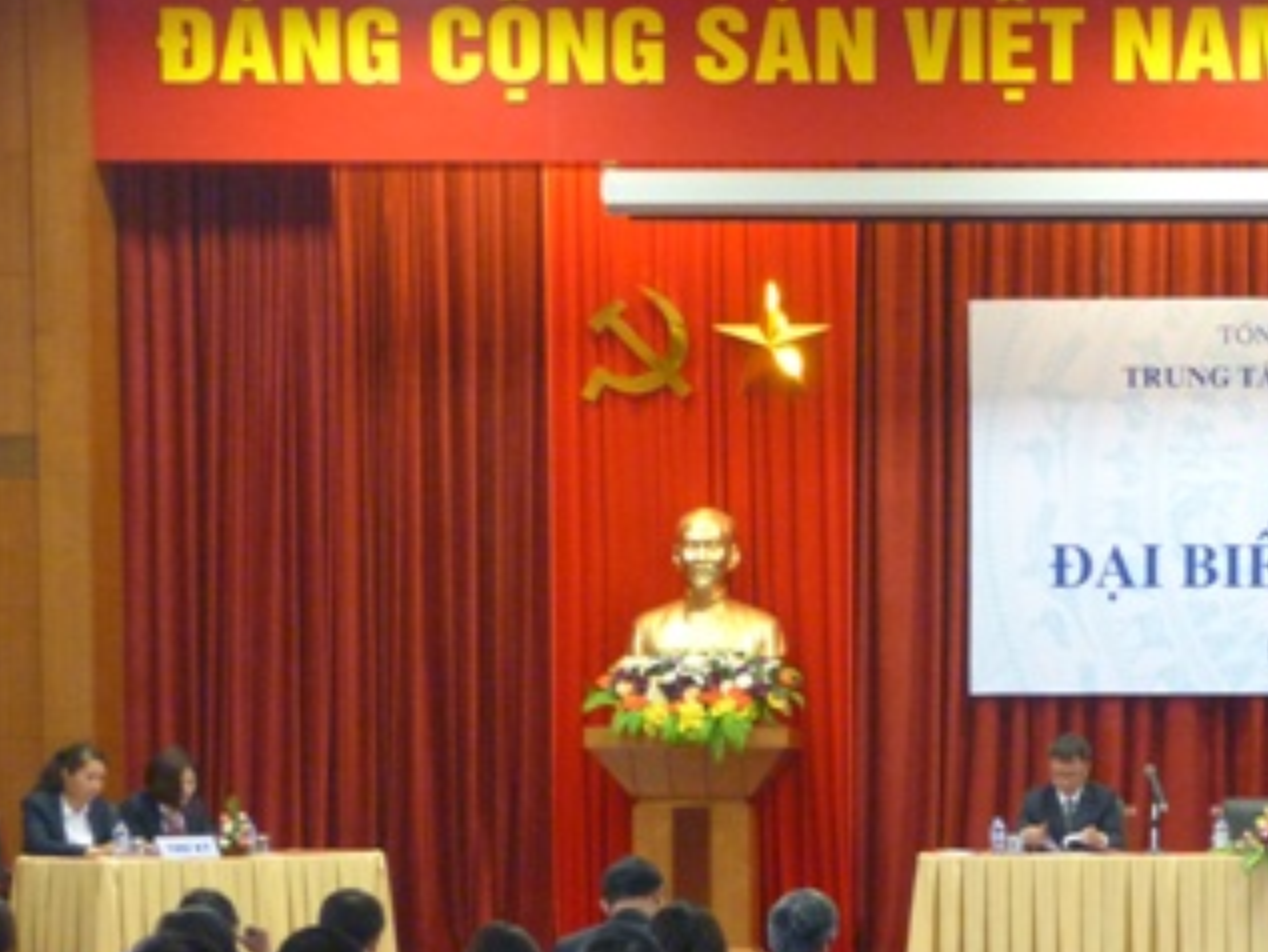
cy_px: 928
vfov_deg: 14.2
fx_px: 3774
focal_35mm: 103
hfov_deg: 18.6
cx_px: 1232
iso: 400
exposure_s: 1/10
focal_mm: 9.2
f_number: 3.2
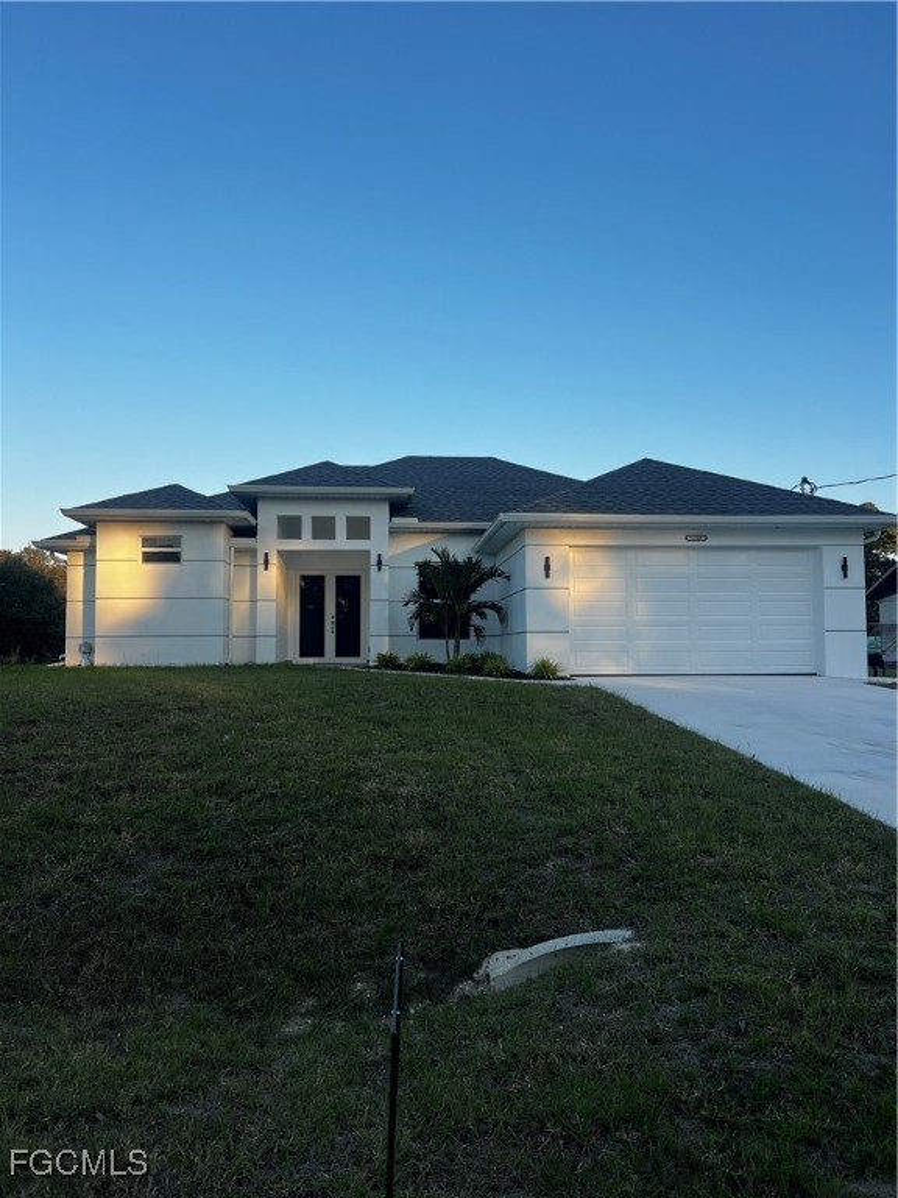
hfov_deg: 53.1
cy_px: 599
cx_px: 449
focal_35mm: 26
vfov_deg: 67.3
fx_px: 899
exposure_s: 1/1311
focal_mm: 5.7
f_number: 1.5
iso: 50
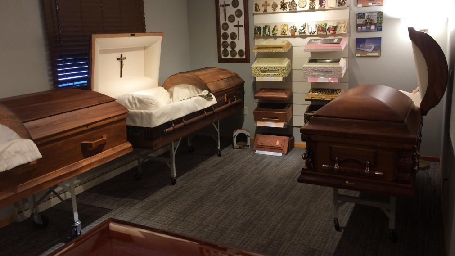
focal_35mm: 32
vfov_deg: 36.5
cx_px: 229
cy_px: 100
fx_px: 386
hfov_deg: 61.0
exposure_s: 1/30
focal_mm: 4.15
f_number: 2.2
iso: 80
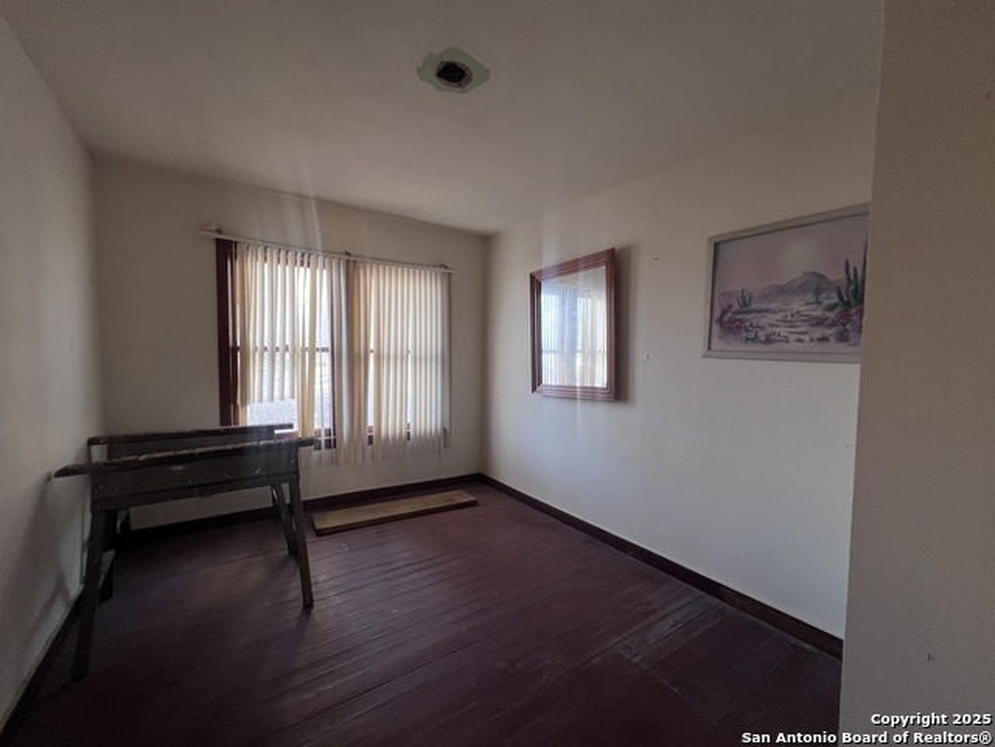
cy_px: 374
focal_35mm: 13
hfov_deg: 106.2
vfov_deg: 89.9
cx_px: 498
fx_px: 374
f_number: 1.8
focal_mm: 1.57
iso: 250
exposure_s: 1/95
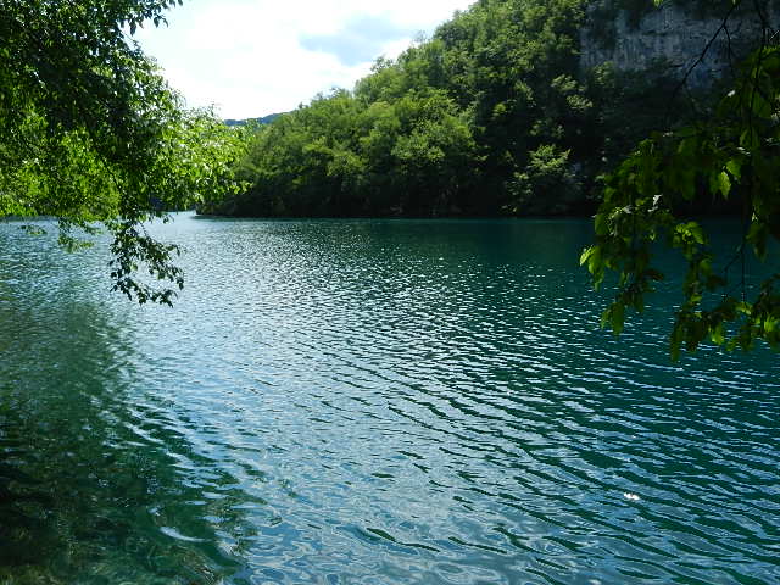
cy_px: 292
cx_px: 390
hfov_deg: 55.4
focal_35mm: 33
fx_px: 744
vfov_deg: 42.9
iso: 160
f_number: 3.8
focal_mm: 5.9
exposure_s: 1/1000
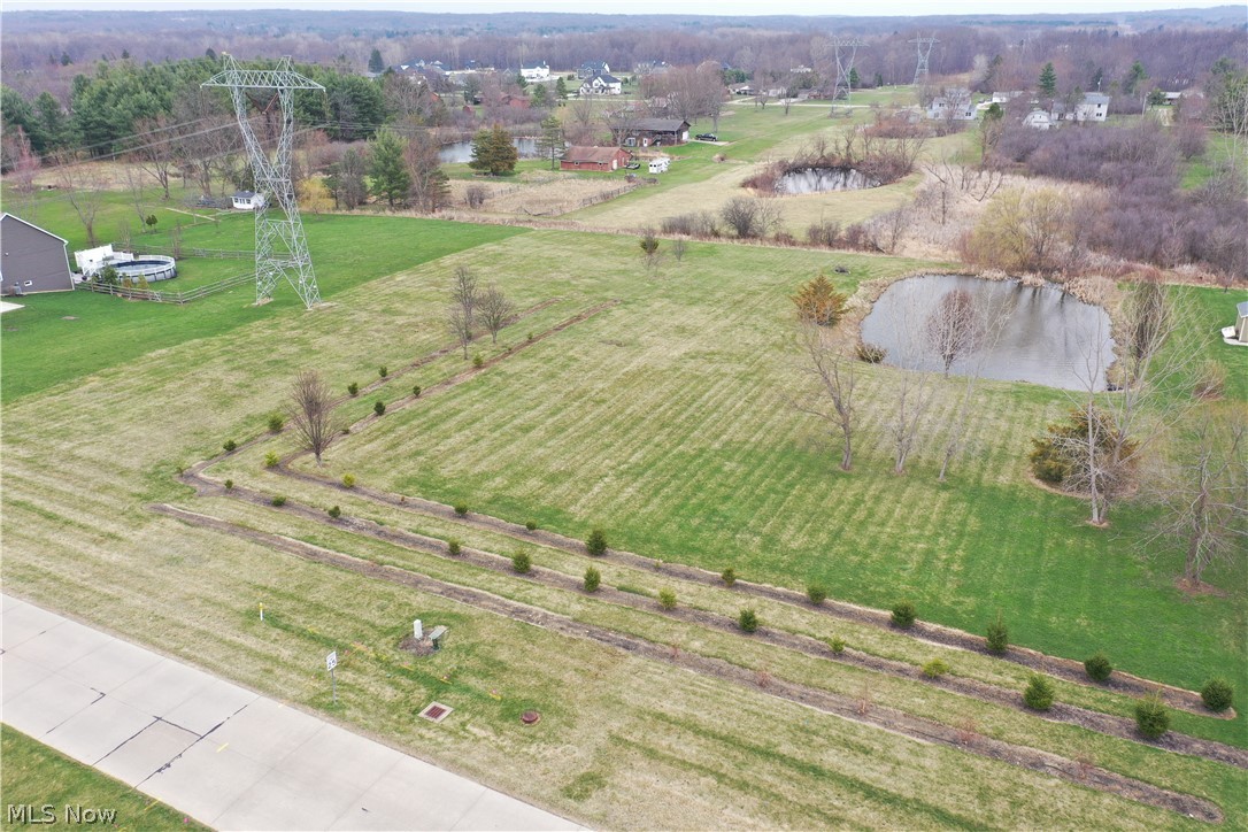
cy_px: 416
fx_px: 971
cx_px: 624
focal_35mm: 28
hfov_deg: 65.5
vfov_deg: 46.4
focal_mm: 10.26
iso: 100
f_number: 4
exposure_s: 1/120
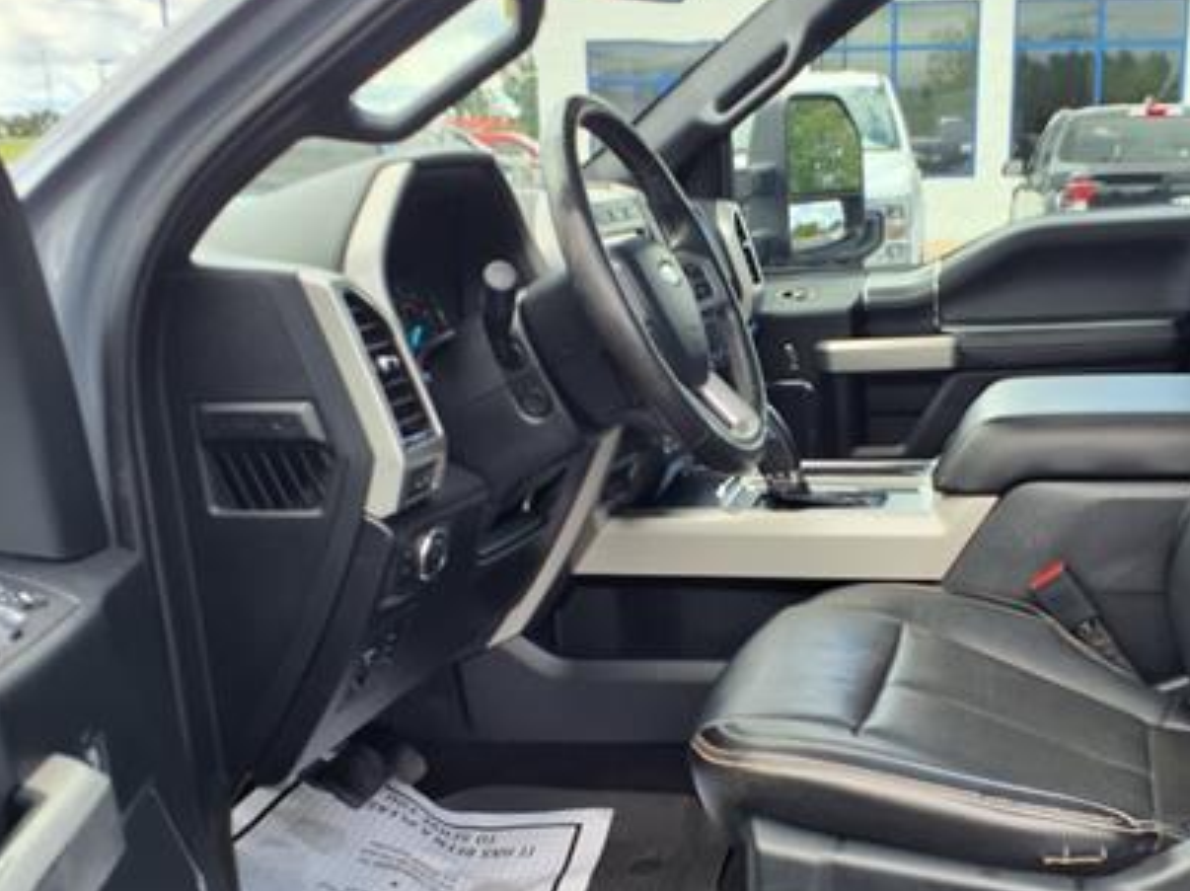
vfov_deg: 33.4
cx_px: 728
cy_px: 571
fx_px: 1477
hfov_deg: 43.6
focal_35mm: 43
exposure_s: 1/345
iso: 40
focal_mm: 3.58
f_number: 1.9
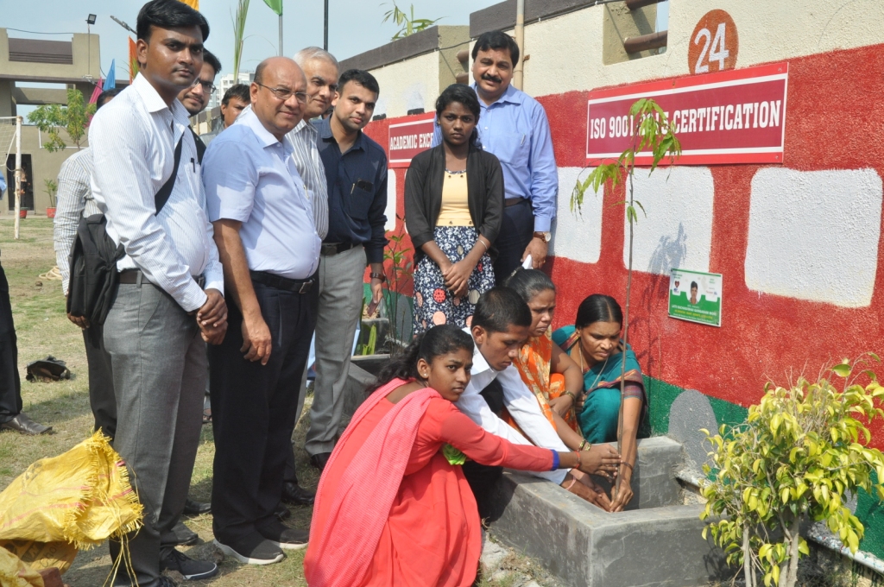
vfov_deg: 34.1
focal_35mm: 39
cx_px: 442
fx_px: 956
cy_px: 294
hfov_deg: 49.6
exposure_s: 1/500
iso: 800
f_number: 11
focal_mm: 26
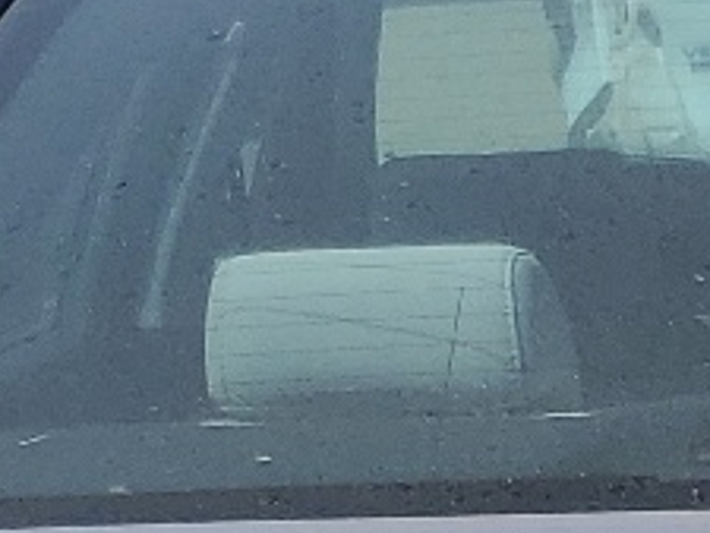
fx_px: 3797
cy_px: 1132
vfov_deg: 7.6
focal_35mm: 185
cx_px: 928
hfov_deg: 10.4
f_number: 1.5
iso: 50
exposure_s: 1/3333
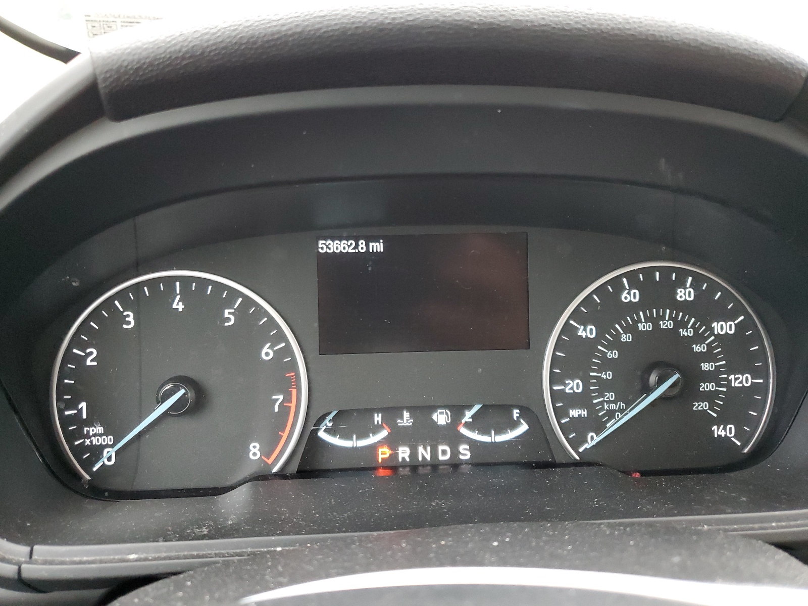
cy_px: 303
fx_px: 607
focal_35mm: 26
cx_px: 404
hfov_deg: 67.3
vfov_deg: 53.1
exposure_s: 1/60.2
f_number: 1.5
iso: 305
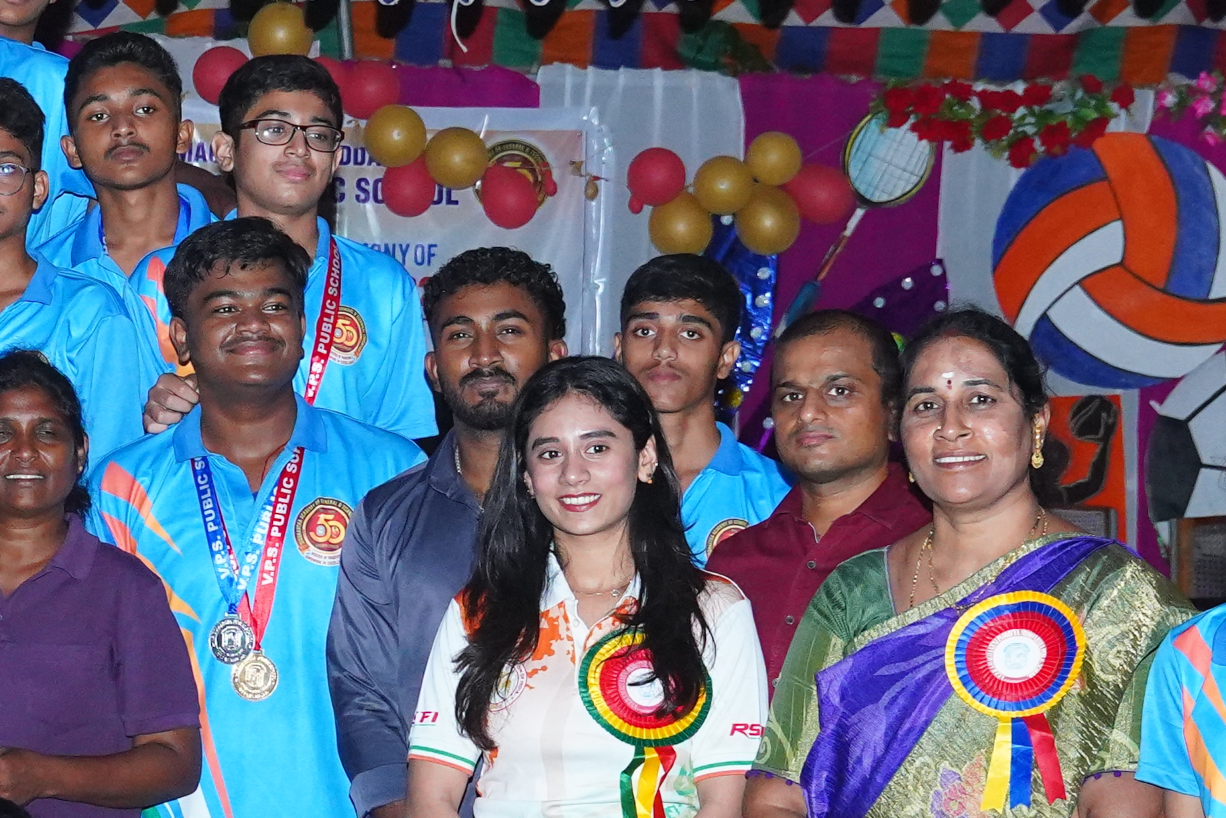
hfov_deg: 14.6
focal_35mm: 135
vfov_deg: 10.1
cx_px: -347
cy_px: 590
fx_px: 4598
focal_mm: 26.9
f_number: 4
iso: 2000
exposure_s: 1/125
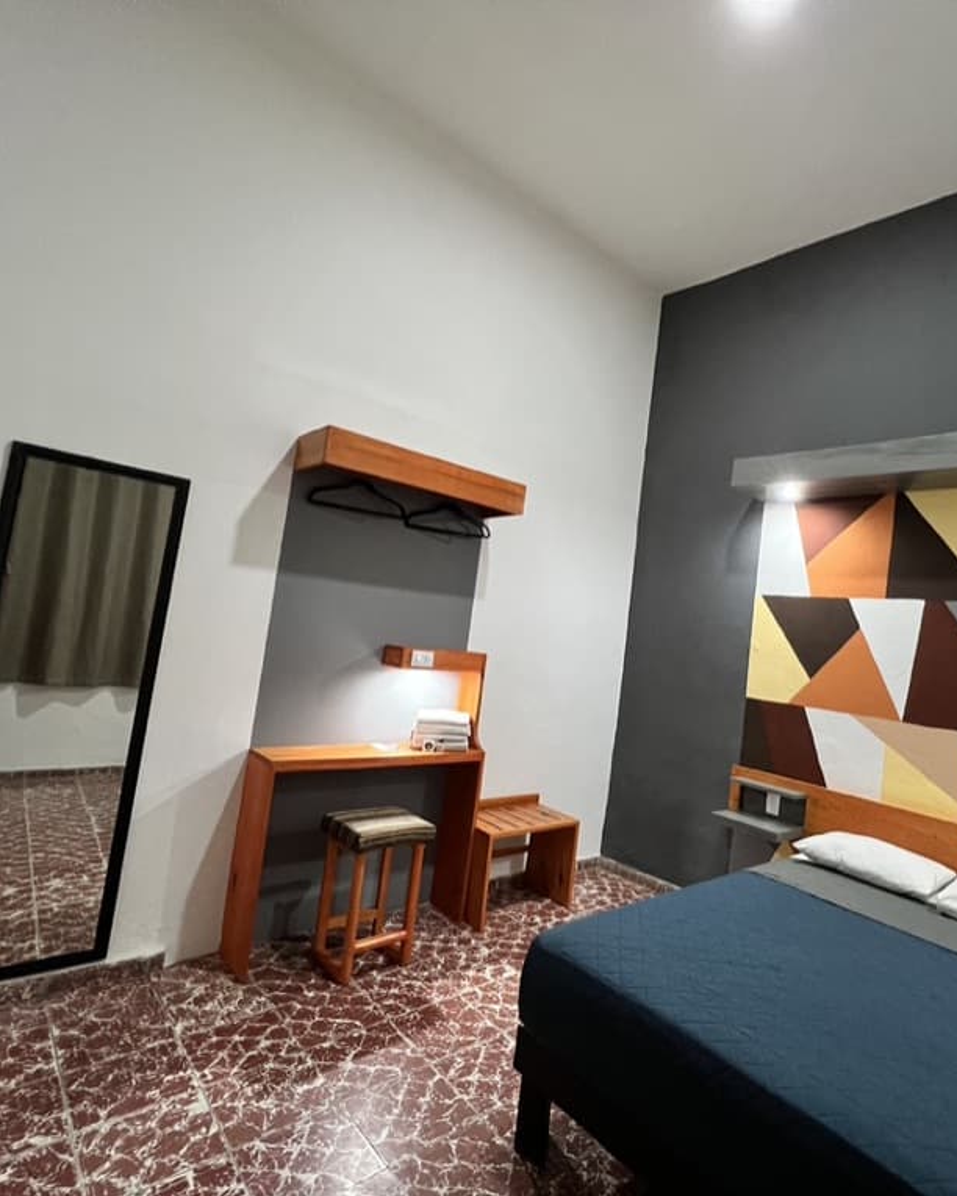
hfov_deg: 75.0
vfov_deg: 89.6
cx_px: 624
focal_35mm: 17
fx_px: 602
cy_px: 600
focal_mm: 1.57
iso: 640
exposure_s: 1/60
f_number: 1.8
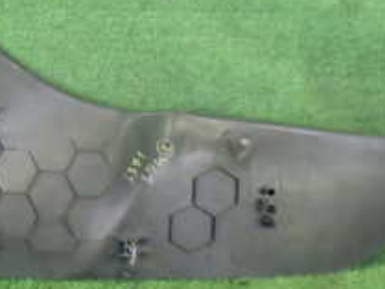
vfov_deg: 17.2
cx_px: -87
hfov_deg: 21.1
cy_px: 138
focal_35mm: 86
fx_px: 957
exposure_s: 1/50
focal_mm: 5.4
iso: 800
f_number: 2.3
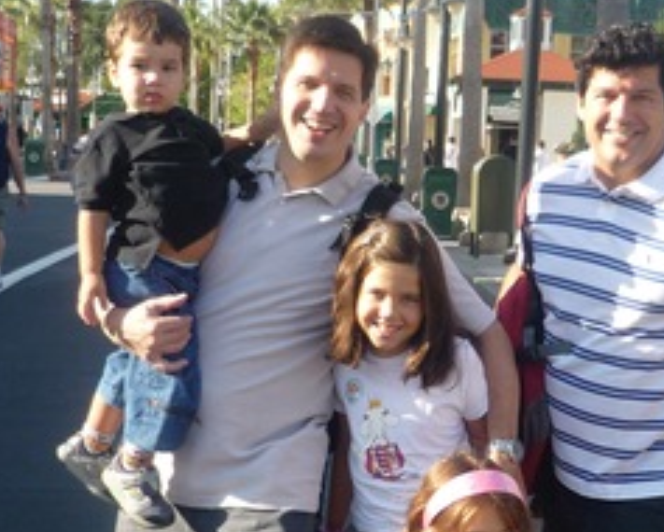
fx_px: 1475
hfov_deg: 25.1
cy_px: 451
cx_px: 482
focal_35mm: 75
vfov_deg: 20.2
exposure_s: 1/400
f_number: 2.9
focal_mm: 6.3
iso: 100
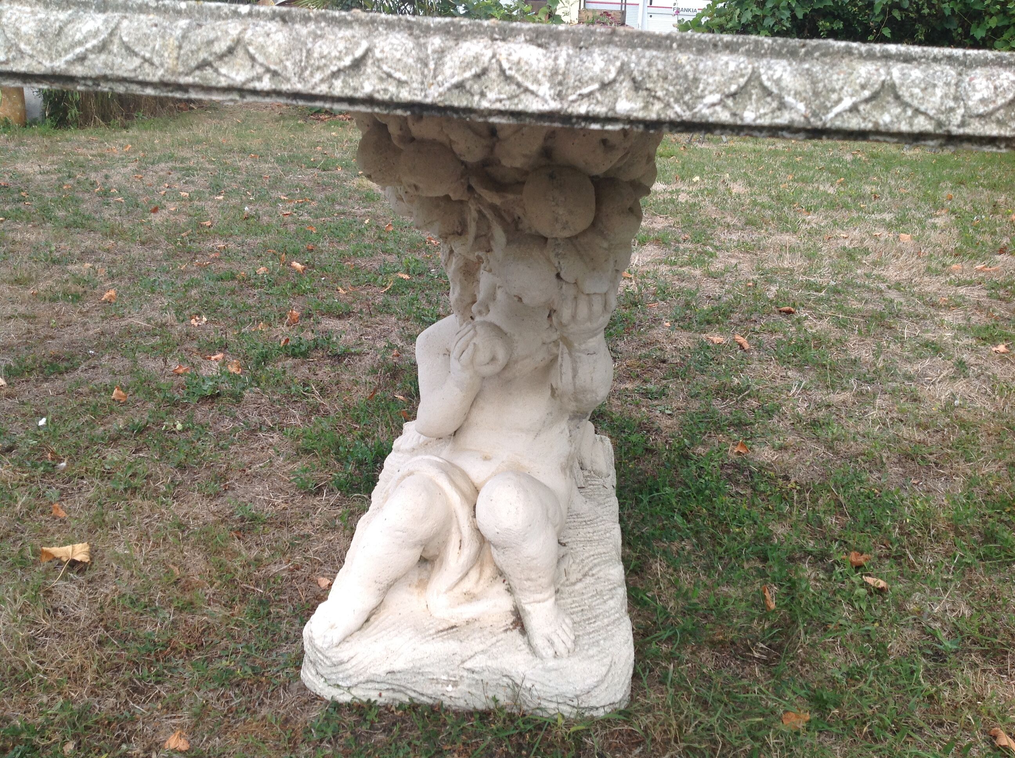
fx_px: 1025
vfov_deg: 40.6
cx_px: 508
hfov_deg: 52.7
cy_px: 379
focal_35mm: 35
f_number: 2.4
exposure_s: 1/521
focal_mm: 4.28
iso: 50
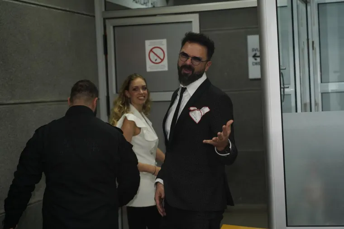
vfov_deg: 18.0
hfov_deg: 26.6
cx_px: 172
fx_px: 726
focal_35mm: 76
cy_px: 114
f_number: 4
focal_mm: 76
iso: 2000
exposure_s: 1/200
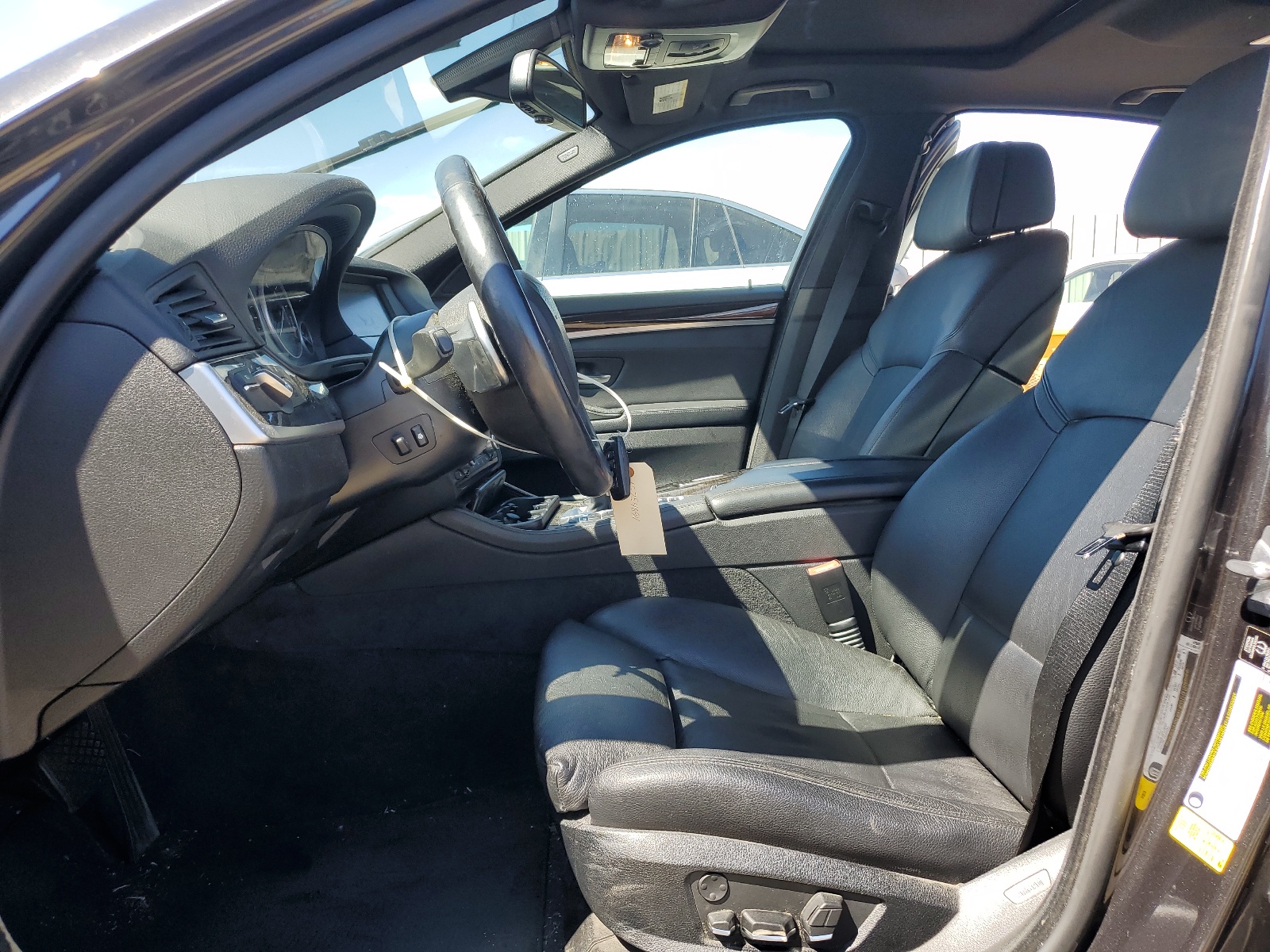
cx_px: 635
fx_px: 954
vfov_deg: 53.1
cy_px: 476
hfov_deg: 67.3
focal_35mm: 26
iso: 50
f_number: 1.5
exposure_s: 1/588
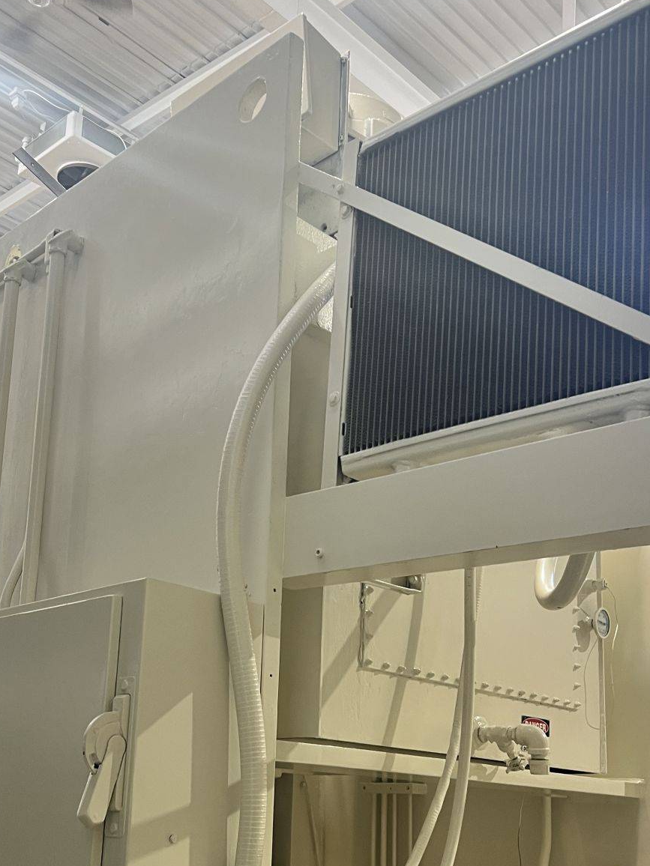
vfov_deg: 43.8
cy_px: 617
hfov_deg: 34.3
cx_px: 275
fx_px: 1052
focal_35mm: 42
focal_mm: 5.7
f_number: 1.5
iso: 100
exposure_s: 1/60
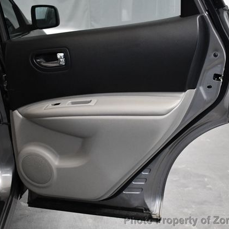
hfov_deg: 36.1
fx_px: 352
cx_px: 118
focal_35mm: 47
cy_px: 114
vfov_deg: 36.1
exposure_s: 1/125
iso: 1600
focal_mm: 18
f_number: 3.5
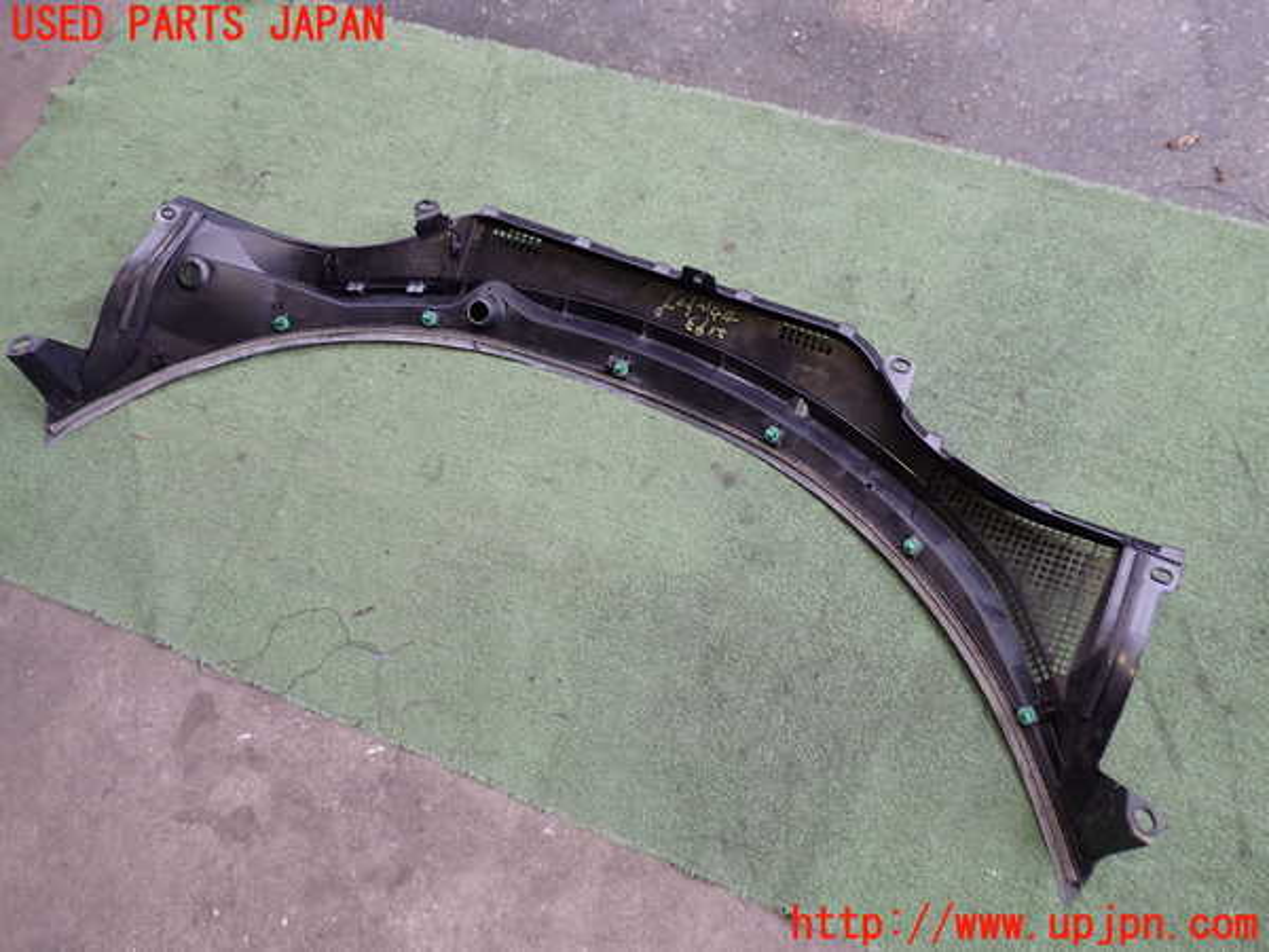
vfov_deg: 46.8
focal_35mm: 30
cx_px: 634
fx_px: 1100
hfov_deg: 60.0
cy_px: 476
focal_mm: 5.4
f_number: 2.3
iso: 200
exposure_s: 1/50
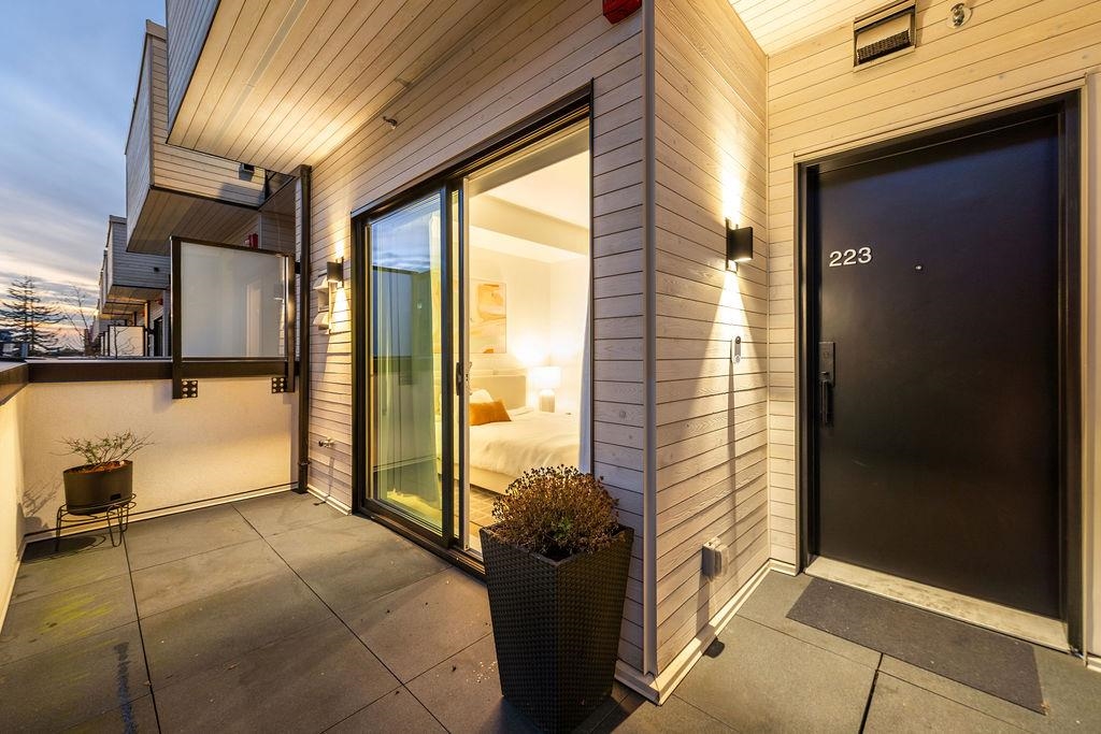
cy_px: 367
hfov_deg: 104.2
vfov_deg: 81.2
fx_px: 428
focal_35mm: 14
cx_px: 550
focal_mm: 14
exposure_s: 2
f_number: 5.6
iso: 200
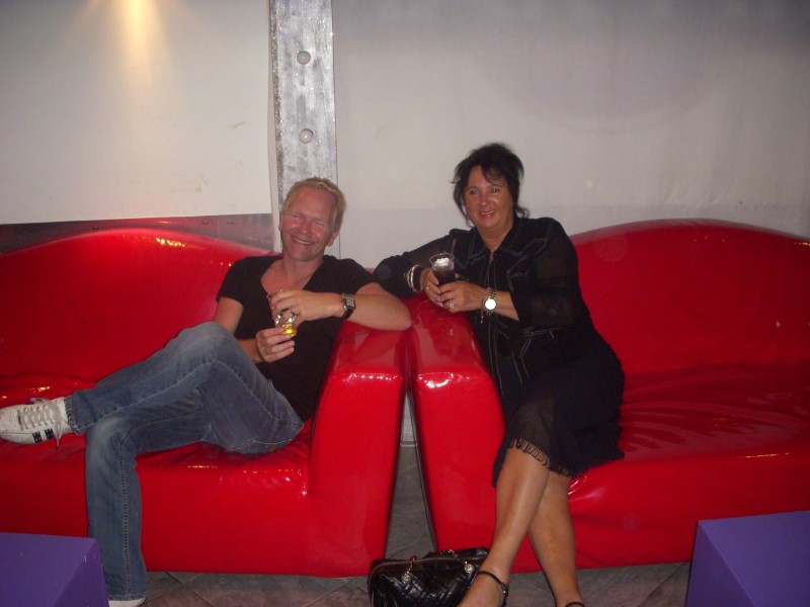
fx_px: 889
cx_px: 405
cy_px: 304
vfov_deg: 37.7
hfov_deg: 49.0
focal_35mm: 38
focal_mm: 6.3
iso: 250
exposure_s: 1/80
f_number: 3.3
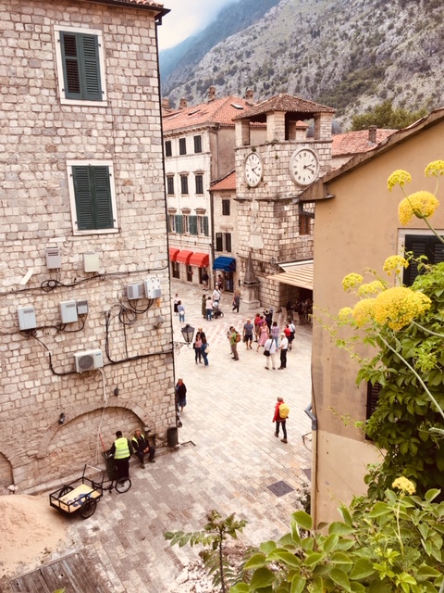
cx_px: 222
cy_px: 296
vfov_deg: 61.7
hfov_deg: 48.2
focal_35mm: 29
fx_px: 496
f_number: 2.2
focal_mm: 4.15
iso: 25
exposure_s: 1/176
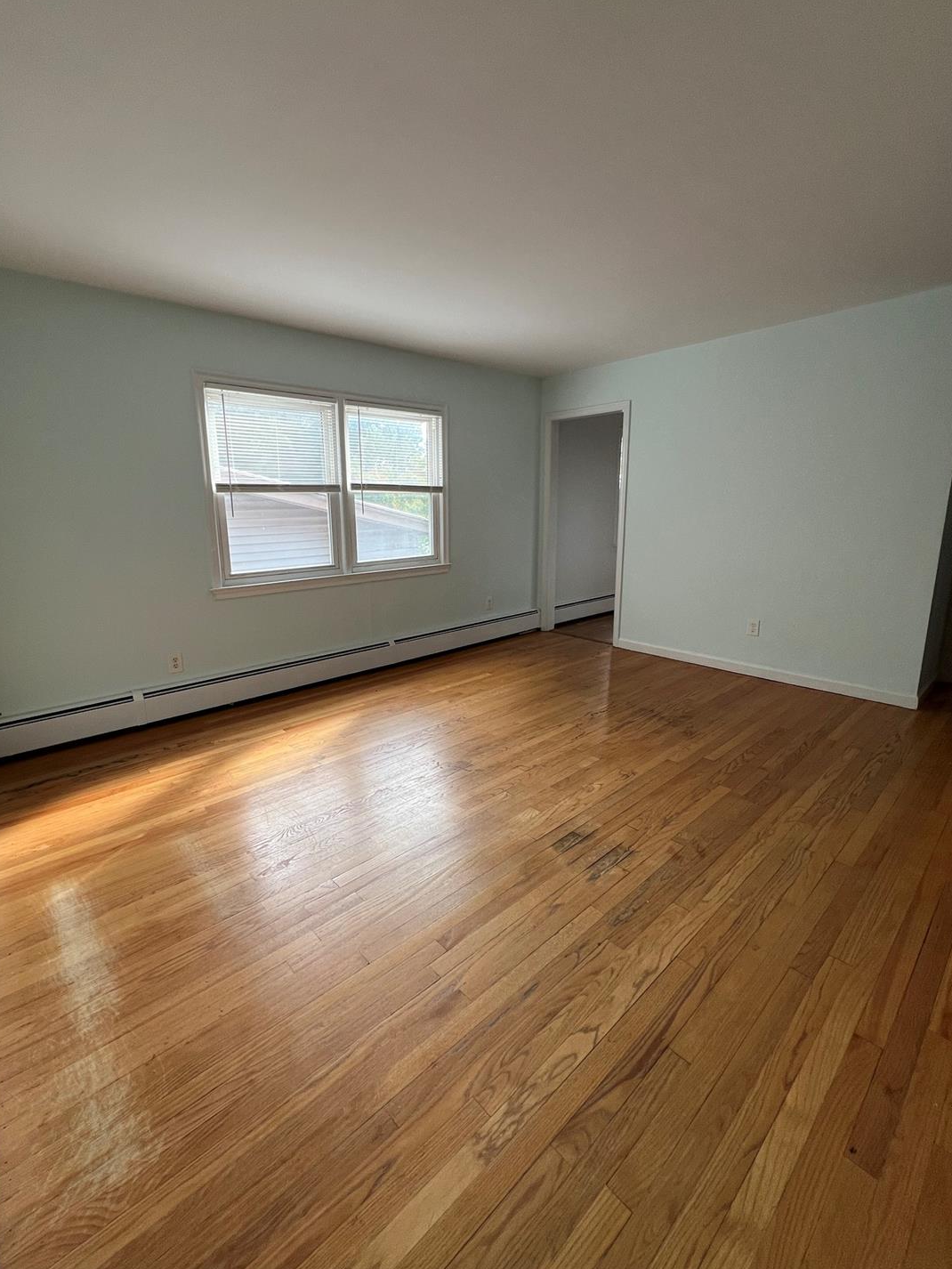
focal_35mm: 14
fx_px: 513
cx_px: 446
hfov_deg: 85.6
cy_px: 618
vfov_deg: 102.0
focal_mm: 1.57
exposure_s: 1/99
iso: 64
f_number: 1.8
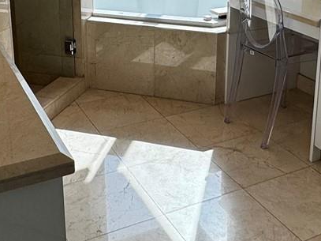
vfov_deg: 25.6
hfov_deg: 34.9
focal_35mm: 55
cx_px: 186
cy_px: 19
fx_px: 510
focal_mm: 2.22
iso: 40
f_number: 2.2
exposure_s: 1/720
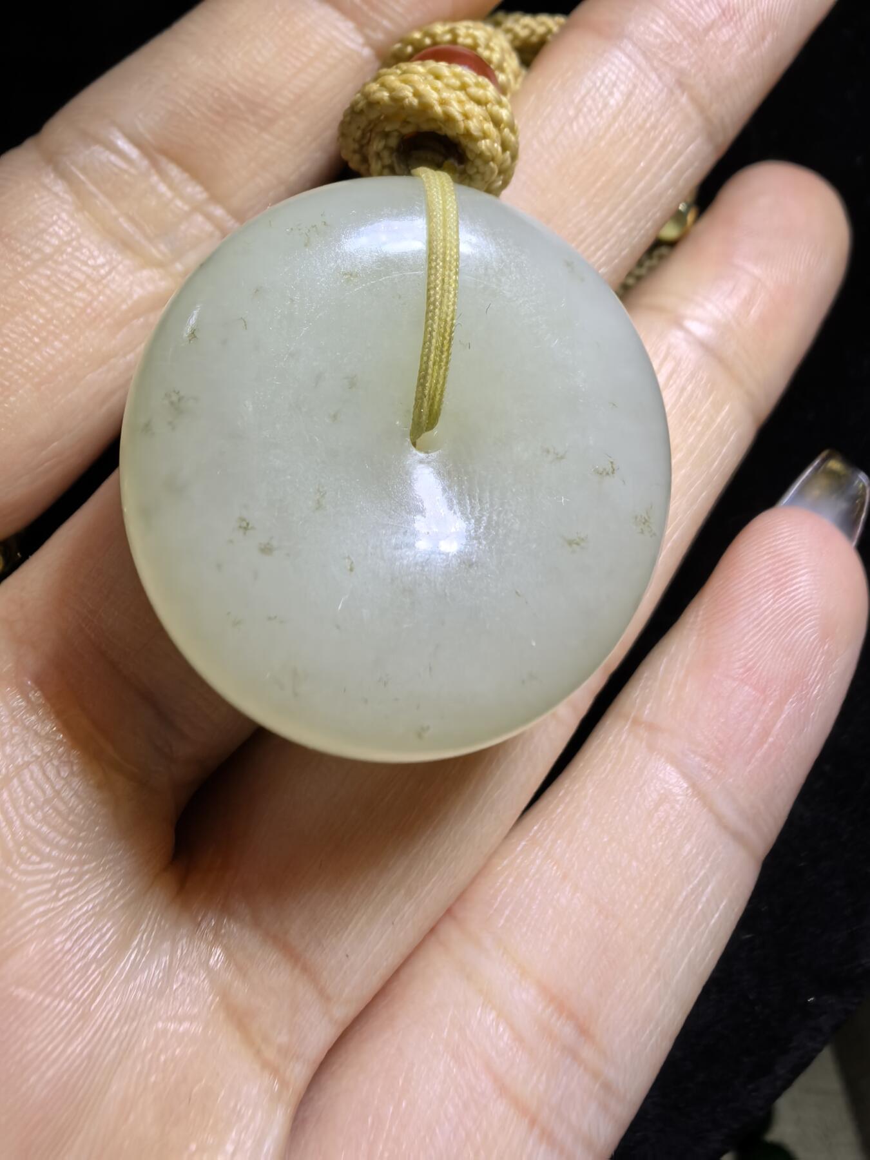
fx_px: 905
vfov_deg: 65.3
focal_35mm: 27
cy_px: 580
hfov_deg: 51.4
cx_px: 435
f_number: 2.2
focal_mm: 1.95
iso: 100
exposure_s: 1/233
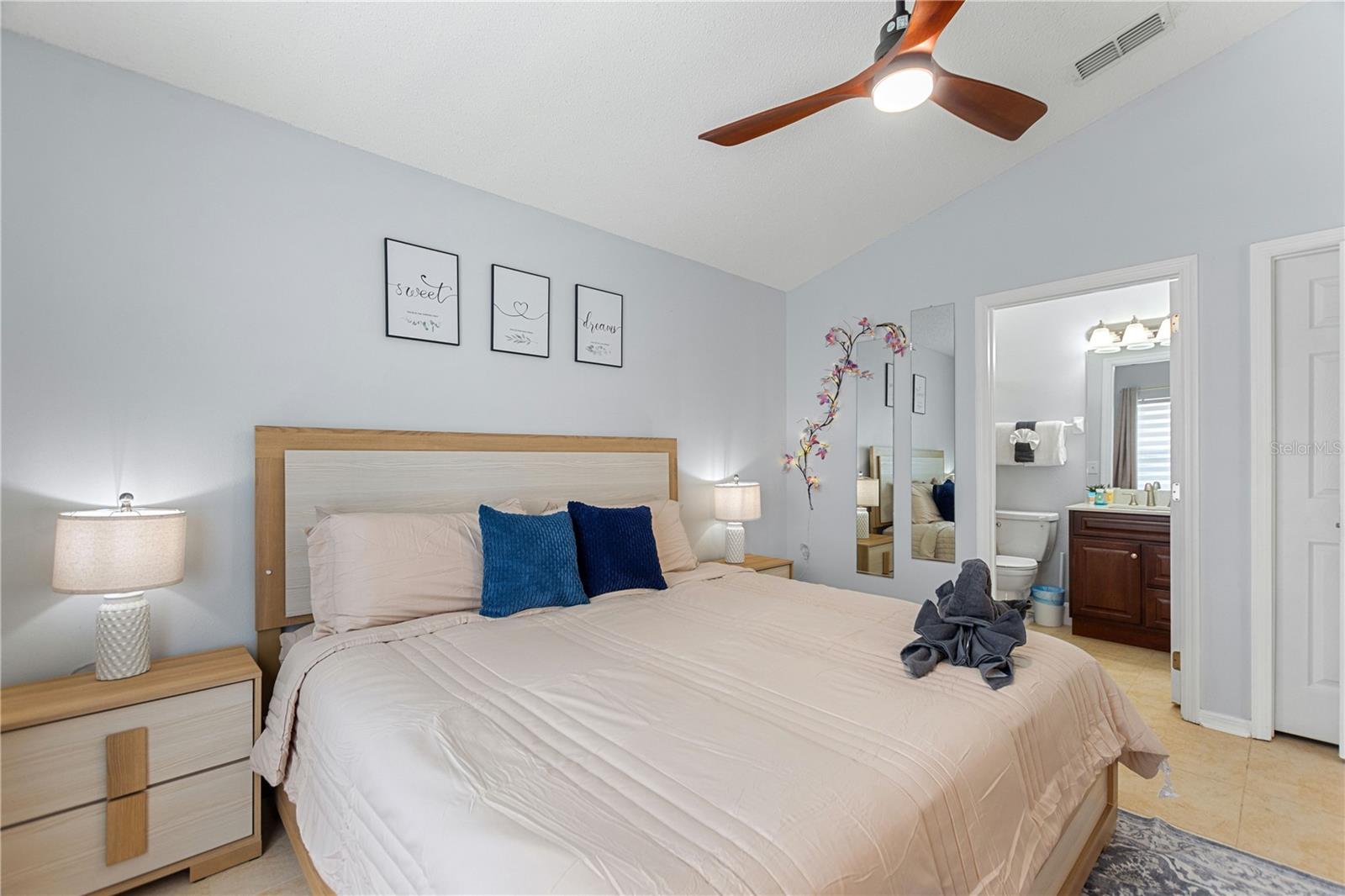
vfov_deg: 77.3
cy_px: 448
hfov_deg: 100.4
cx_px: 672
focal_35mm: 15
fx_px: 560
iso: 400
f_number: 4.5
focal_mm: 10
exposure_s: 1/15
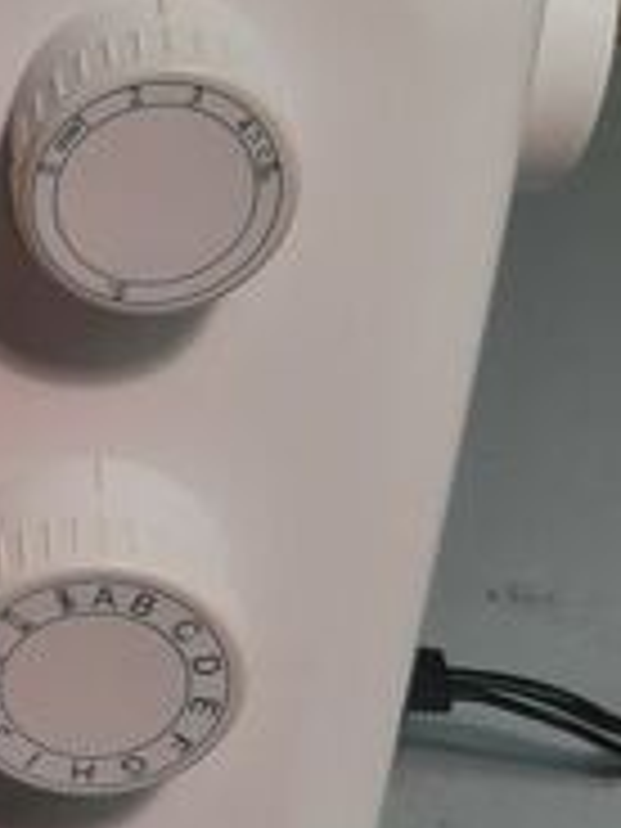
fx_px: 2081
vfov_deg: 22.4
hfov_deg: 15.2
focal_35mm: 87
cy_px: 554
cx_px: -418
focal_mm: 4.6
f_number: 2
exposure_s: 1/50
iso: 64
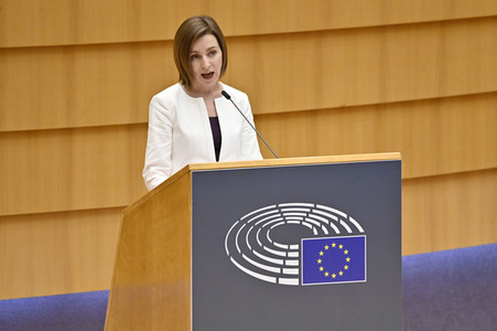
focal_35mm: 600
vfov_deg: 2.3
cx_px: 248
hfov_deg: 3.4
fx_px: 8277
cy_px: 166
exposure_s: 1/400
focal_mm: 600
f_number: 6.3
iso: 5000
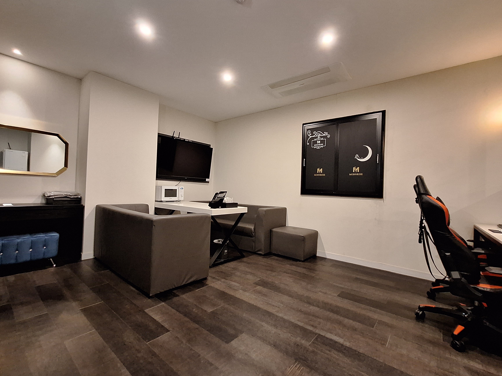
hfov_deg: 98.1
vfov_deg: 81.7
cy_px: 183
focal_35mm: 15
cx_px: 241
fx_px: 218
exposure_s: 1/24
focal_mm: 1.74
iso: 400
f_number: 2.2
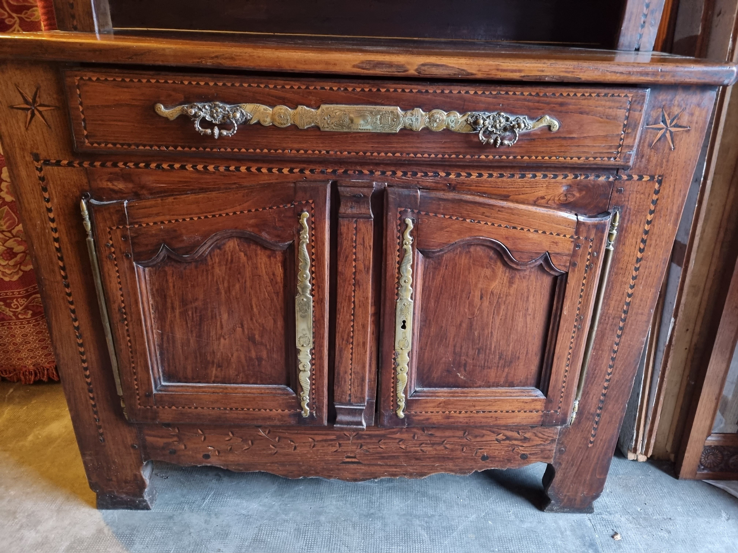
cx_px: 369
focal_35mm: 26
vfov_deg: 53.1
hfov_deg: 67.3
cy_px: 276
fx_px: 554
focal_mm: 5.4
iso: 1250
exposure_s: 1/25
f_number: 1.8
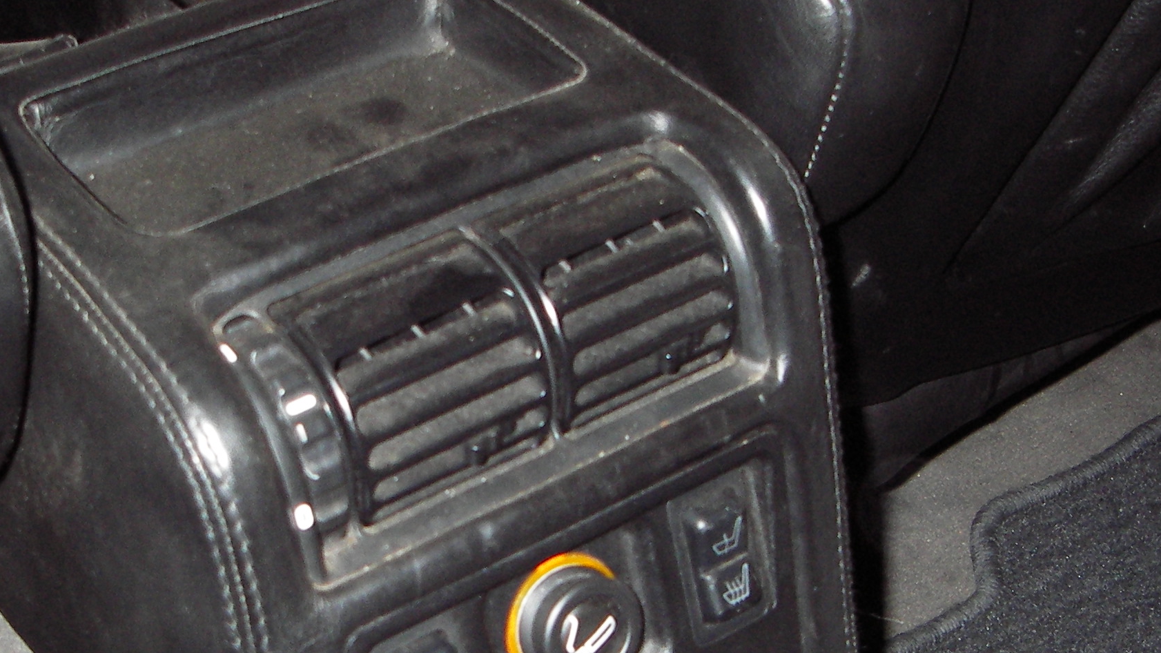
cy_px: 552
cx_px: 526
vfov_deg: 18.9
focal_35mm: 63
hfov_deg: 33.3
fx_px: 1939
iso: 100
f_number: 3.3
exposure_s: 1/30
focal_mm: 6.3
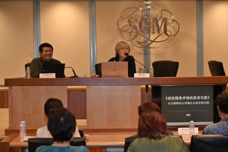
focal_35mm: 89
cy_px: 76
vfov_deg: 15.4
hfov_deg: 22.9
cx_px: 114
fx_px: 564
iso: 640
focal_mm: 89
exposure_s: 1/60
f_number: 7.1
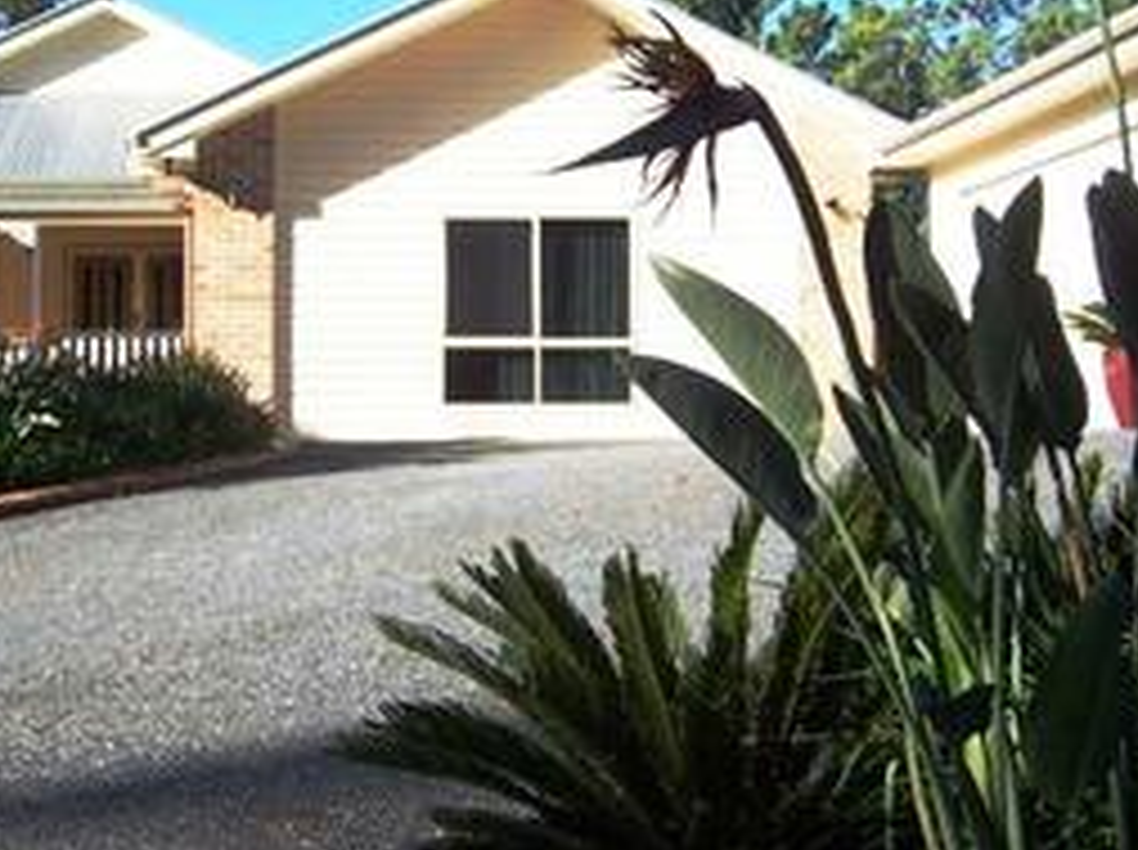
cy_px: 238
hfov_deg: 33.7
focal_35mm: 57
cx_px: 436
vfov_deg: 25.4
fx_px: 1871
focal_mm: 6.2
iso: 80
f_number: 2.8
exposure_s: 1/500
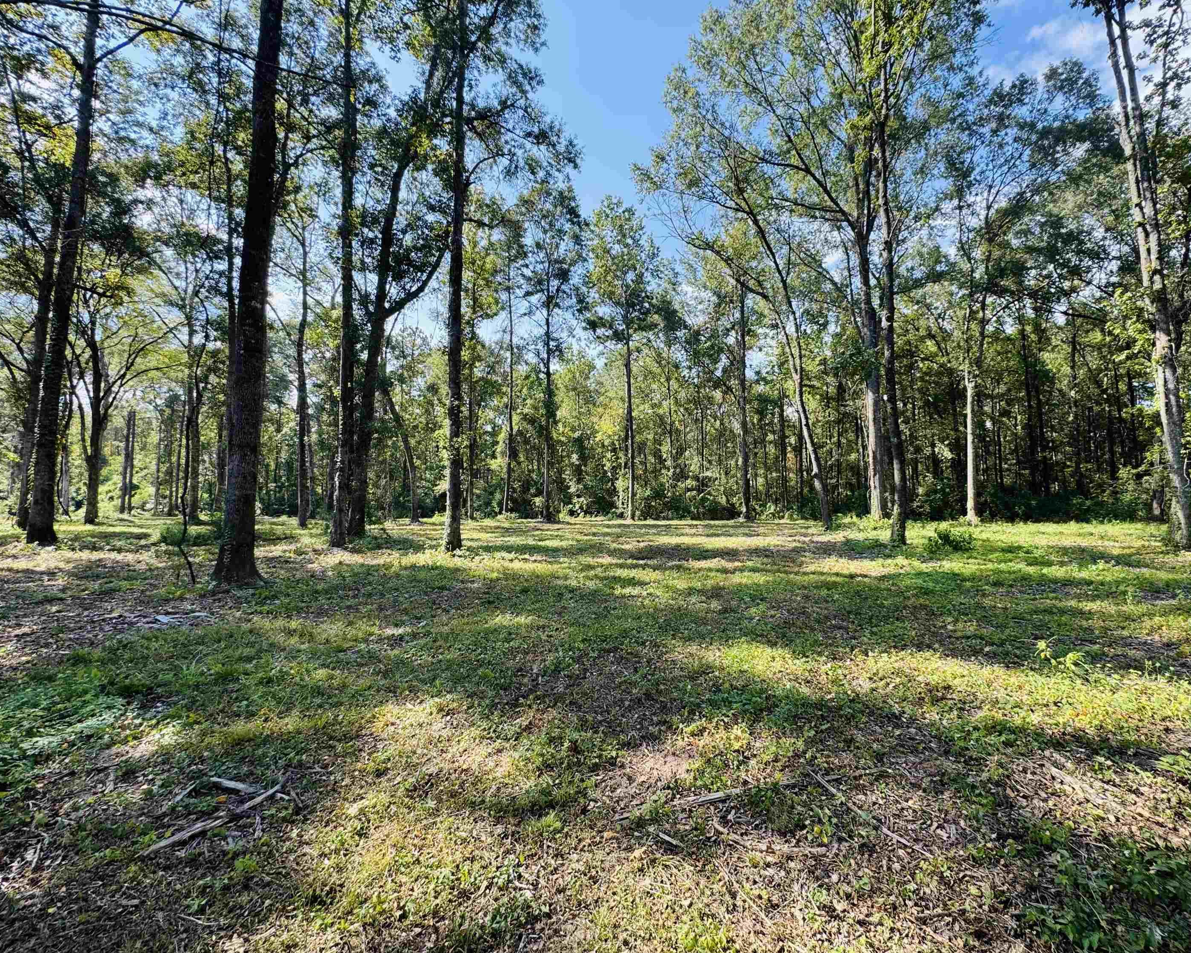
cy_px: 469
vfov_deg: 84.0
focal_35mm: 15
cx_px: 644
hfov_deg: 96.6
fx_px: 529
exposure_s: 1/313
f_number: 2.2
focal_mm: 2.22
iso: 40
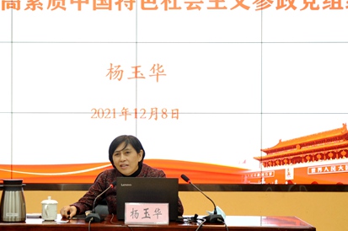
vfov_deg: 22.1
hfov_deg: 32.8
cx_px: 138
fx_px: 589
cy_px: 90
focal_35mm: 61
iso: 1000
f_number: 4
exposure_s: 1/60
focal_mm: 42
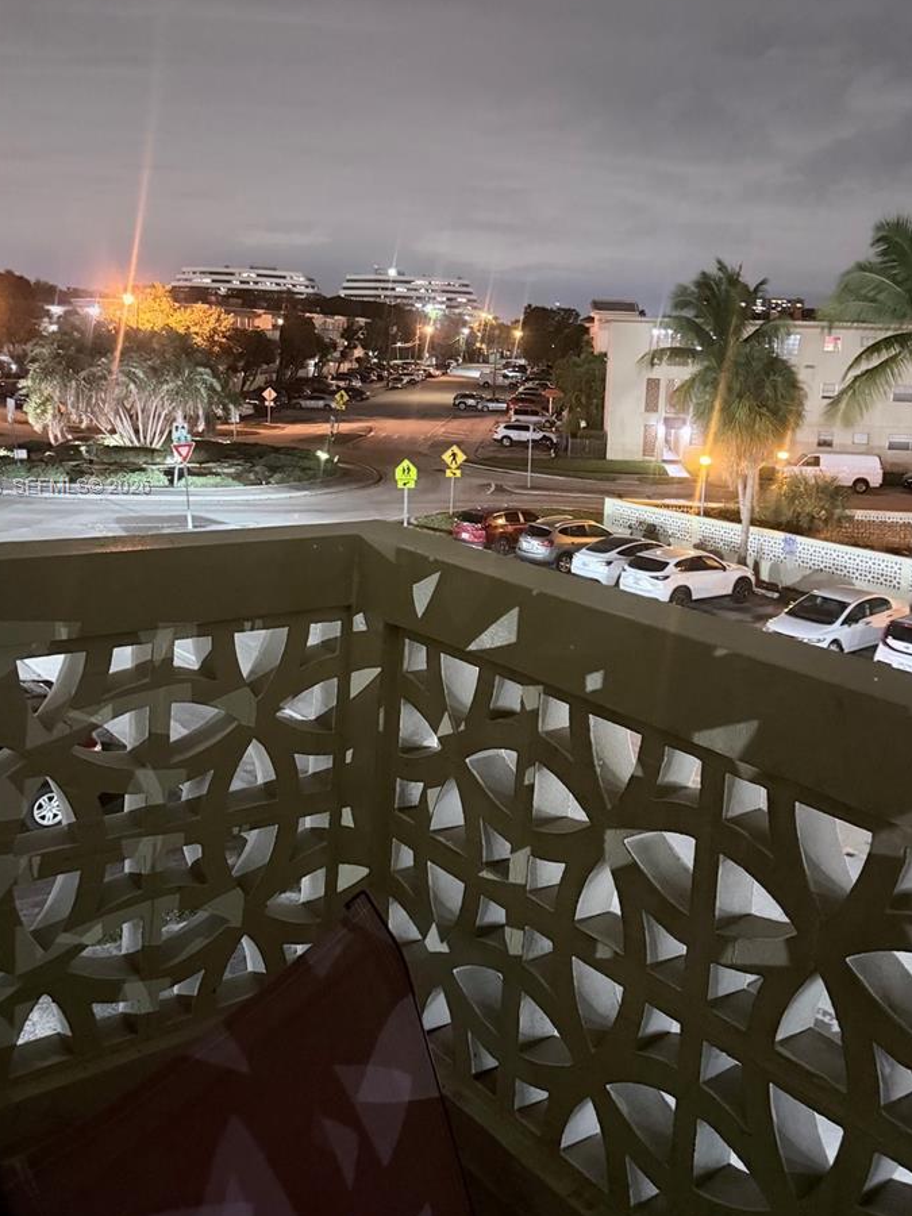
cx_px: 508
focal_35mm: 32
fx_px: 1124
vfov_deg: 56.4
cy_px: 488
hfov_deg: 44.1
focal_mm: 6.76
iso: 1600
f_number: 1.78
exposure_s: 1/30
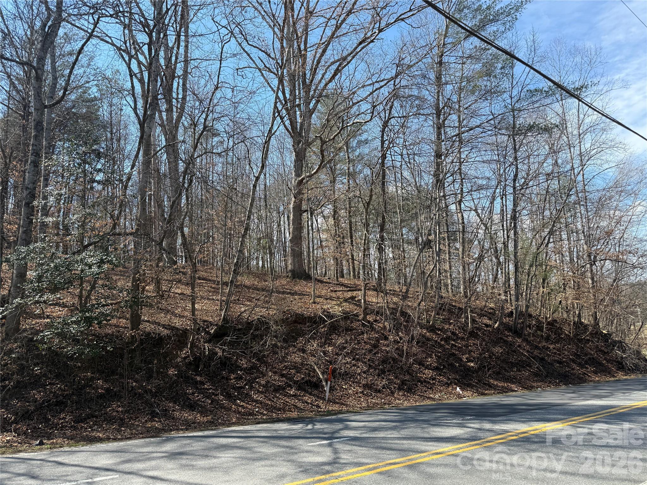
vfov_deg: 56.8
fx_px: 449
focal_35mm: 24
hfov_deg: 71.6
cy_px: 242
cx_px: 324
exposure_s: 1/1855
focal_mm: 6.76
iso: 80
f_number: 1.78
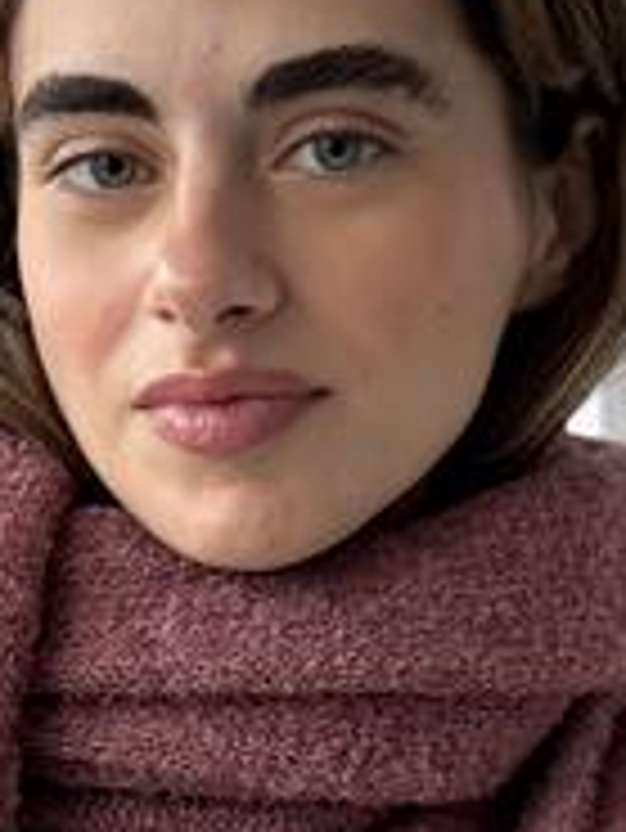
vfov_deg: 14.2
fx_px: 3324
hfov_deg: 10.8
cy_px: 704
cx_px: 239
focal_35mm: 138
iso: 64
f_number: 1.78
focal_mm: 6.76
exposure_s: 1/121
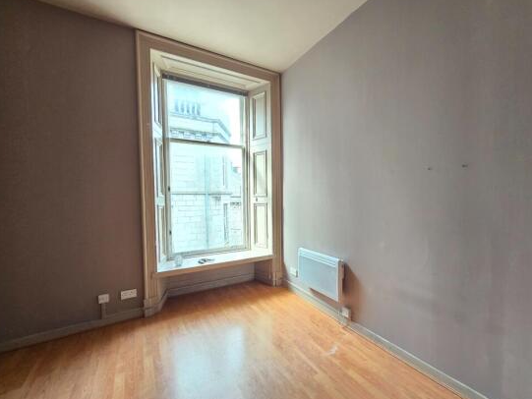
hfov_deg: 102.0
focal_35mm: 14
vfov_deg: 85.7
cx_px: 276
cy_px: 204
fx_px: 215
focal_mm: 2.2
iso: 320
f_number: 2.2
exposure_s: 1/100
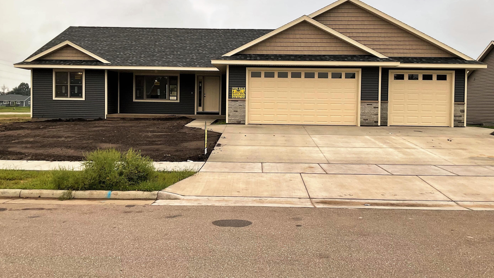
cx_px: 252
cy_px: 118
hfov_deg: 58.0
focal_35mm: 34
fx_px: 445
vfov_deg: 34.6
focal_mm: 3
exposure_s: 1/158
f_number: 1.8
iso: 20
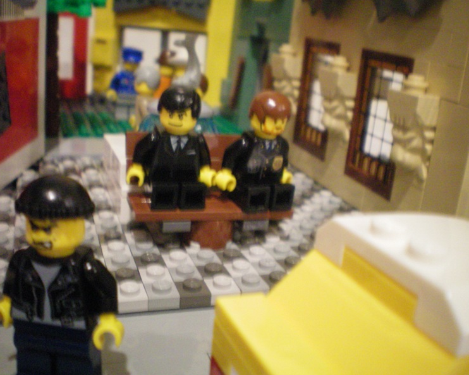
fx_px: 555
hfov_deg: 45.8
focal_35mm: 40
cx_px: 233
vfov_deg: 37.3
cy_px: 186
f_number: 3.1
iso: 400
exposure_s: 1/8
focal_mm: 6.3
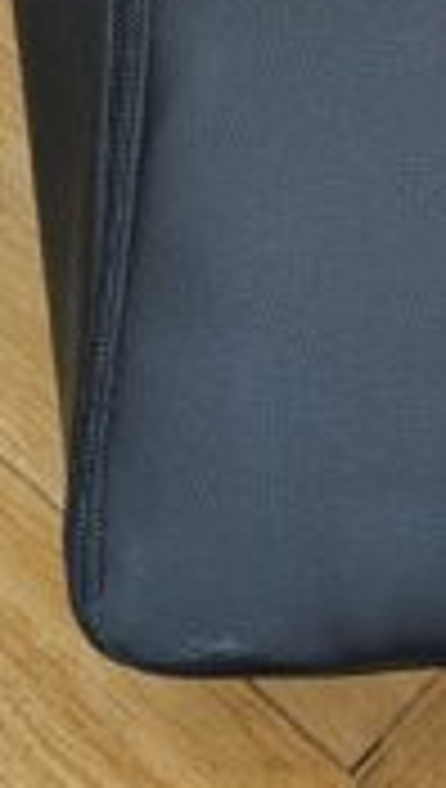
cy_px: -858
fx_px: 3328
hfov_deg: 7.2
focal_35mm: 159
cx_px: 1045
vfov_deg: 11.9
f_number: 1.89
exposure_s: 1/25
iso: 154
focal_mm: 5.43
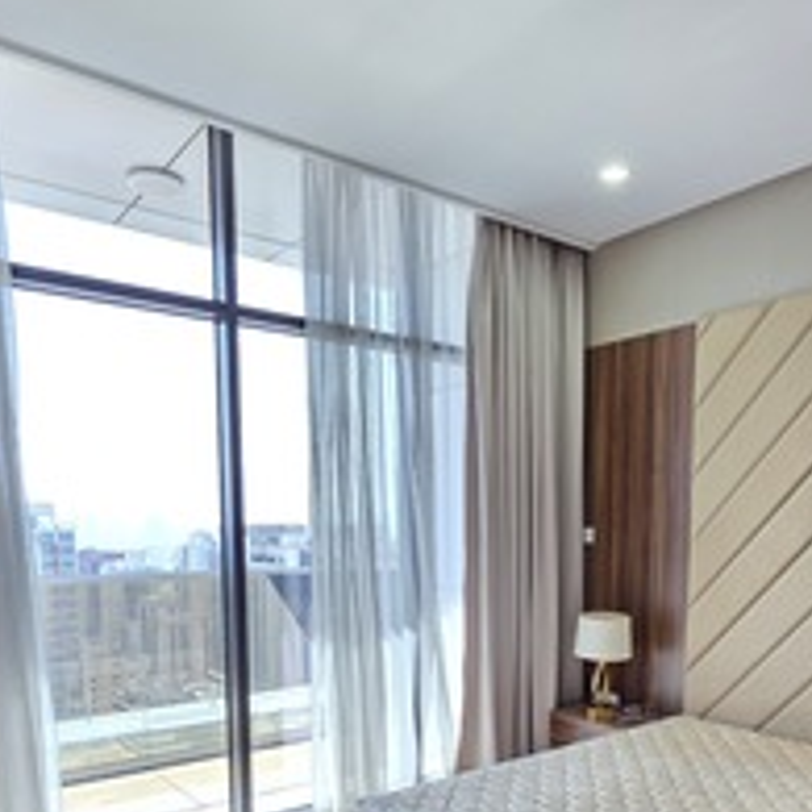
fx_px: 717
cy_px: 623
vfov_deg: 55.8
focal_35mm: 27
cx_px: 464
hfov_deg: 58.8
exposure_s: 1/100
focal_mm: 2.2
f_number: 1.9
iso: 80
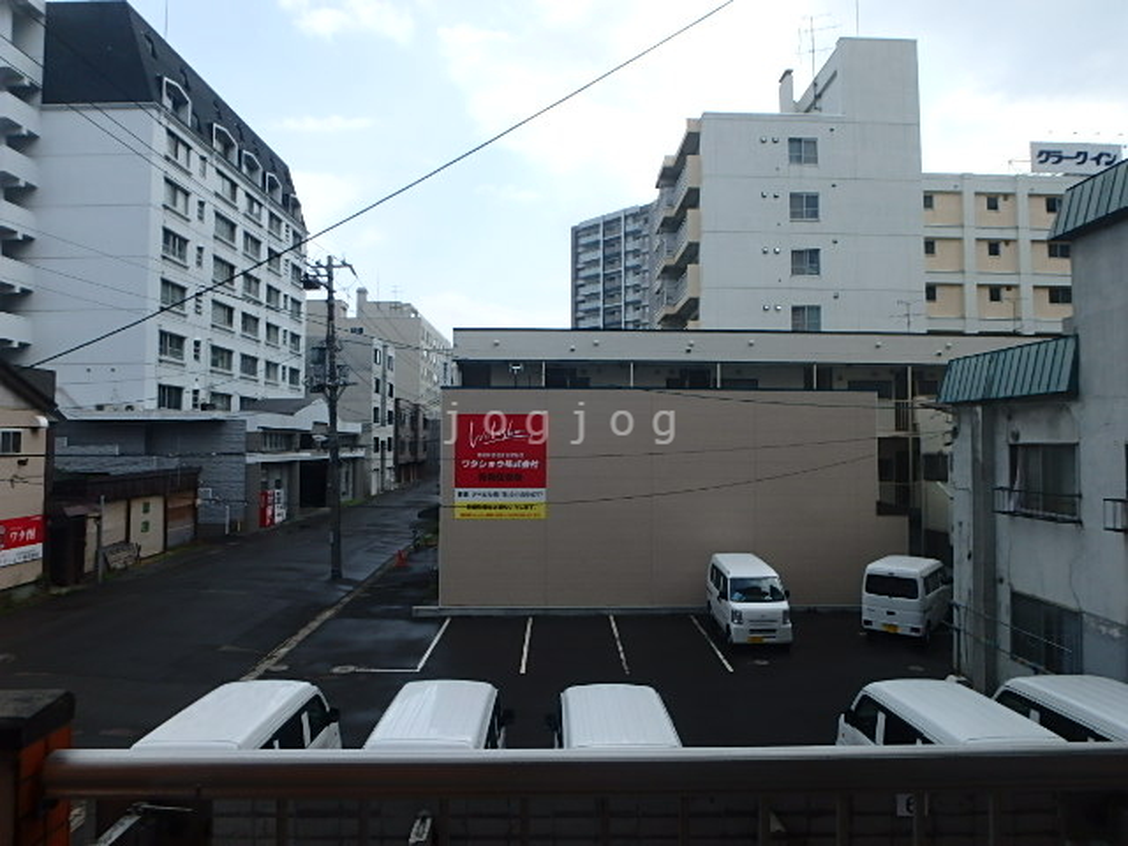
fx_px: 684
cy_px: 423
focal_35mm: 21
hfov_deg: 79.0
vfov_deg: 63.4
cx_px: 564
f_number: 6
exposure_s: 1/320
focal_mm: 3.7
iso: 125
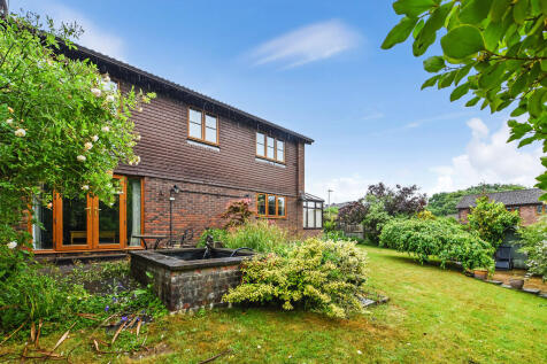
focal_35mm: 14
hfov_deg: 104.3
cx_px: 274
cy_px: 182
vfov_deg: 81.2
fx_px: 213
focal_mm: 14
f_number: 8
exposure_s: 1/200
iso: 400
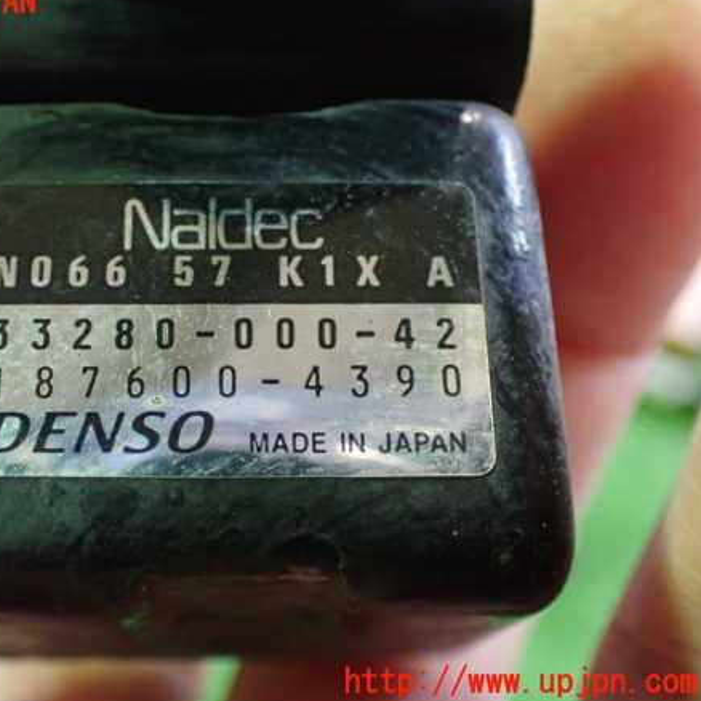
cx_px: 226
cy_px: 342
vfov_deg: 36.8
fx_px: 1054
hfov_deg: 36.4
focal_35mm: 46
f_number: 2.7
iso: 1000
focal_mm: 6.83
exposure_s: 1/40
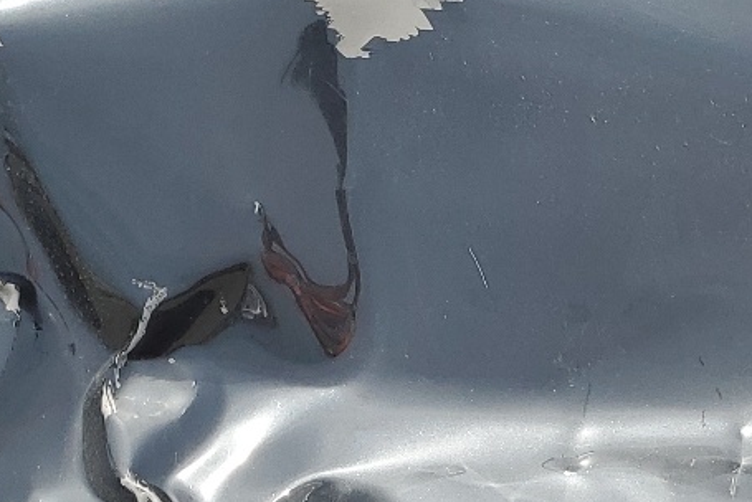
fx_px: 1986
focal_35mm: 95
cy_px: 497
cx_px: 916
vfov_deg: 14.2
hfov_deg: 20.0
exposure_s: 1/2500
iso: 50
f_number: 1.5
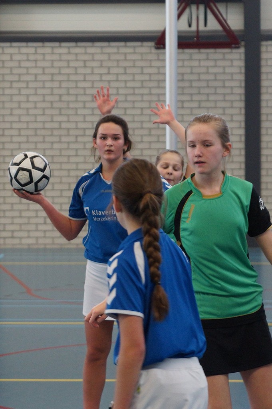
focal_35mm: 75
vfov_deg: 27.0
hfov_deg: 18.2
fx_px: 851
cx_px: 136
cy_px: 204
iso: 800
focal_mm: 50
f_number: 2.8
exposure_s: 1/250
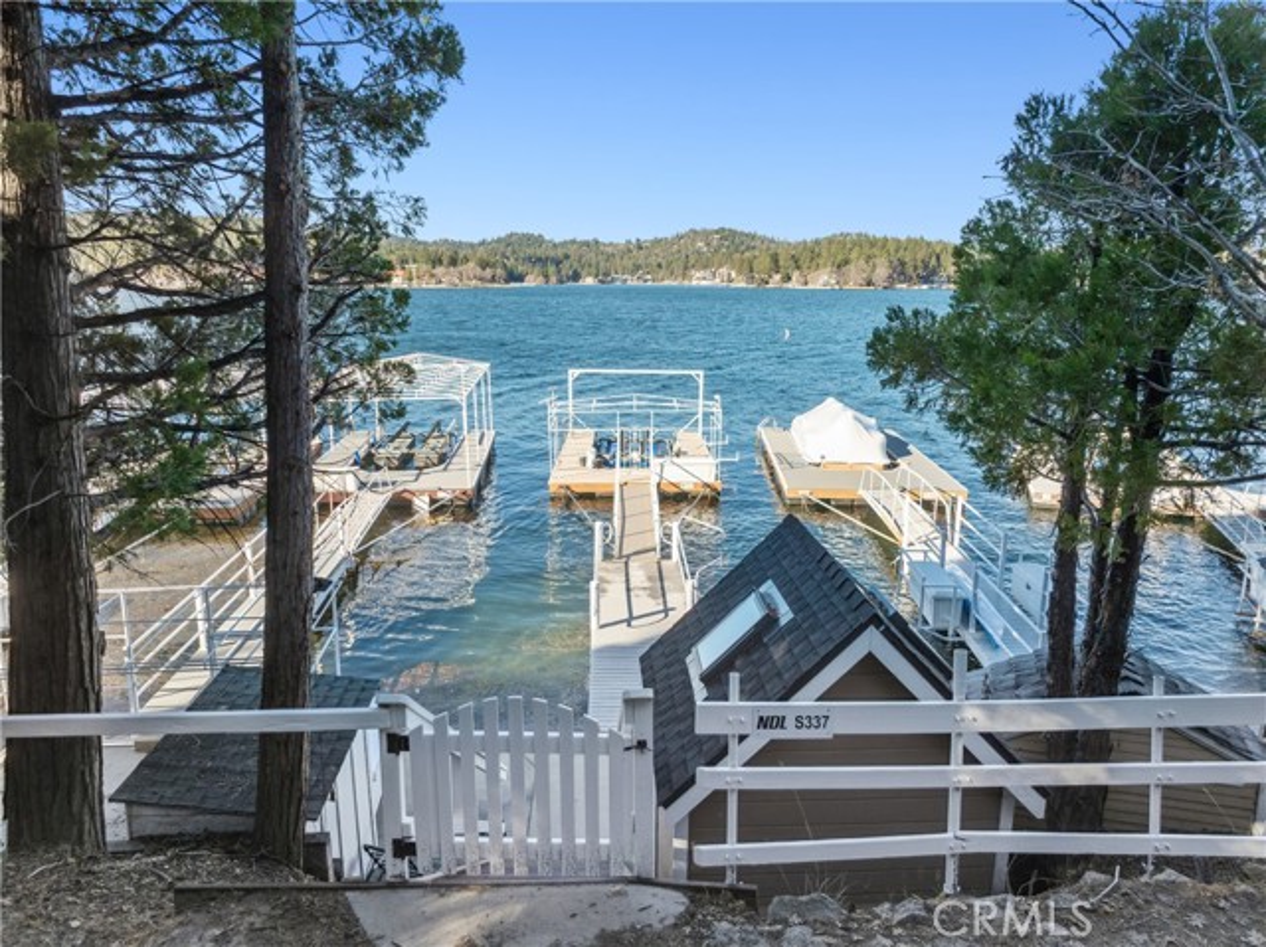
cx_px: 633
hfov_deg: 71.6
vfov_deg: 56.8
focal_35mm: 24
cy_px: 474
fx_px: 877
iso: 100
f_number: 2.8
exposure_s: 1/40
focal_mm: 12.3
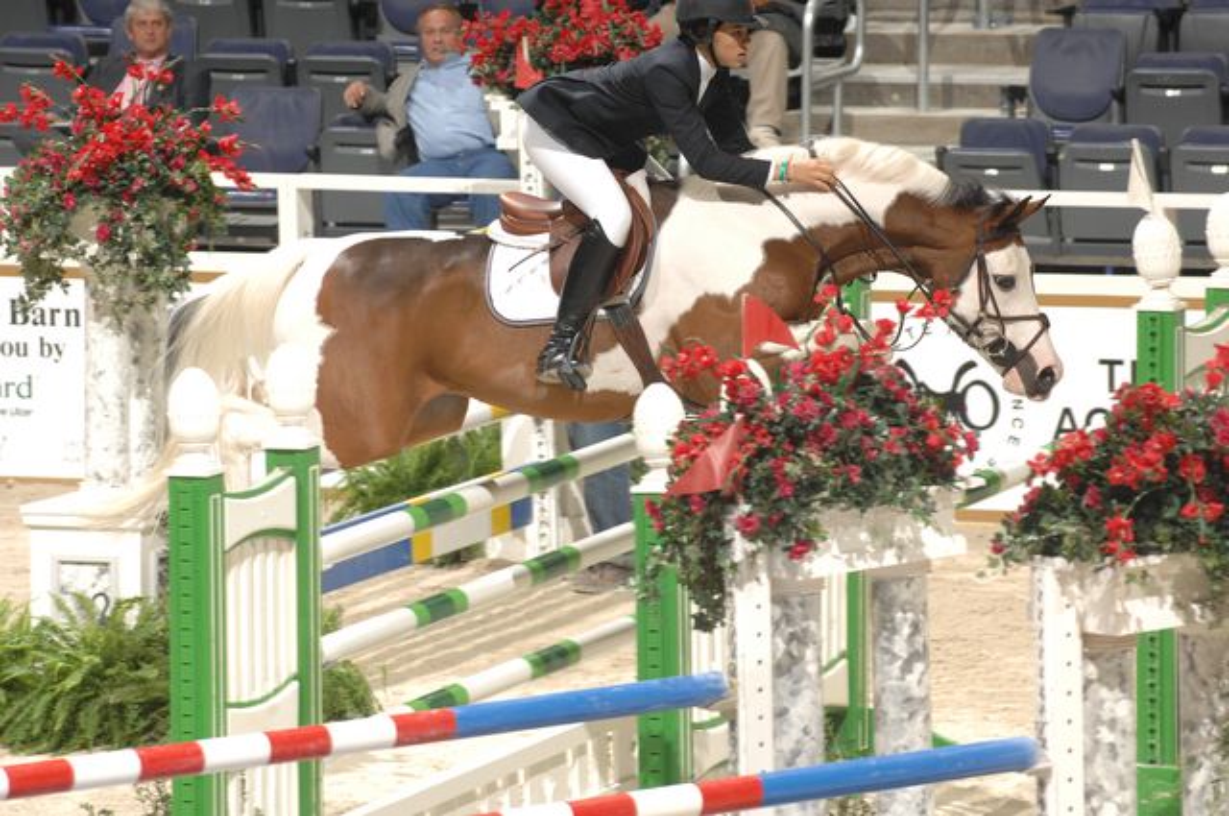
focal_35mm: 300
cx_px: 614
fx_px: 10229
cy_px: 408
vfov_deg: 4.6
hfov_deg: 6.9
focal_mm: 200
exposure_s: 1/250
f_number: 5.6
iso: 320
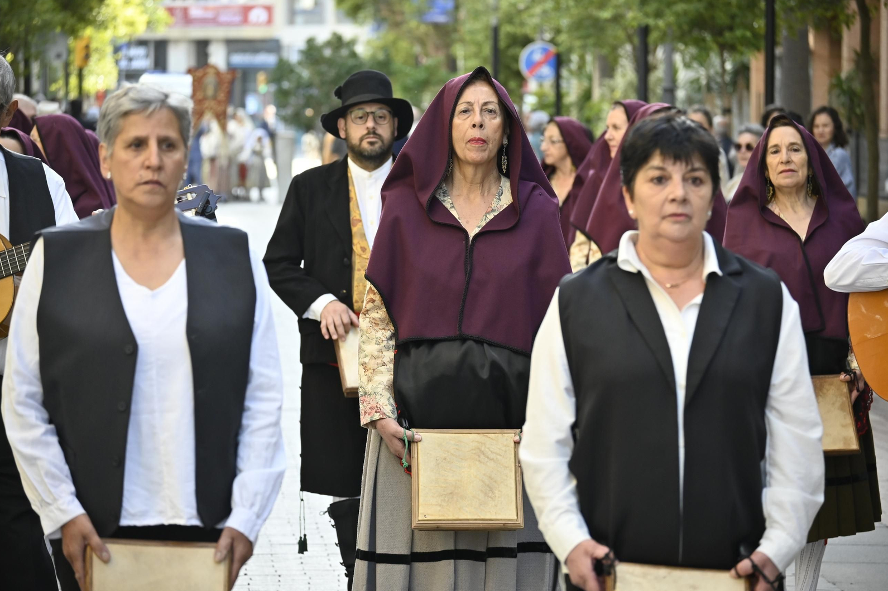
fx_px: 4648
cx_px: 442
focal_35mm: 189
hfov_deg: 10.9
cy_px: 294
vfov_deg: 7.3
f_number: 5.3
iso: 640
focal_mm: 125
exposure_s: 1/320
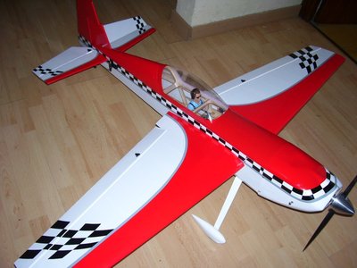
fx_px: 351
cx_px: 178
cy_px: 134
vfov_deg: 41.8
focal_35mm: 34
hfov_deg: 54.0
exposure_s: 1/60
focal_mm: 5.6
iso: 125
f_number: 2.7
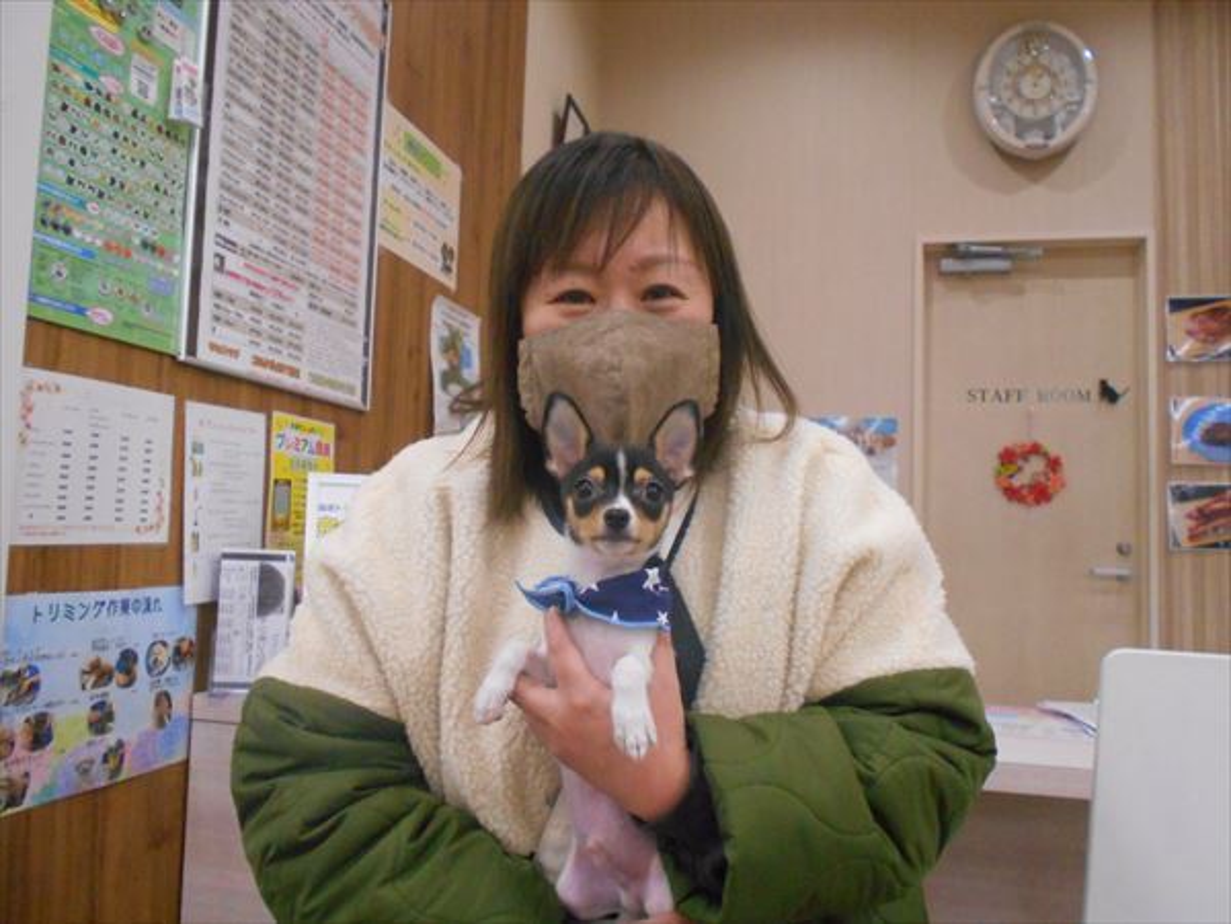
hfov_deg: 60.0
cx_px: 616
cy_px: 462
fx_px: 1067
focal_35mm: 30
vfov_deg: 46.8
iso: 800
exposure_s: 1/160
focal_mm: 5.1
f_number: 3.4
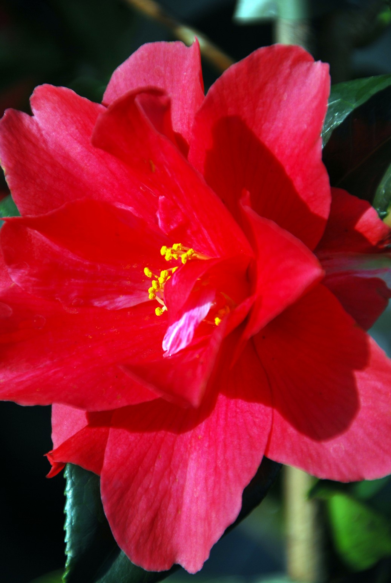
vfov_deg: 5.1
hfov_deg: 3.4
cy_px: 292
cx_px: 196
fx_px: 6579
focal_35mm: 405
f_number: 7.1
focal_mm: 270
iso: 100
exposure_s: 1/320
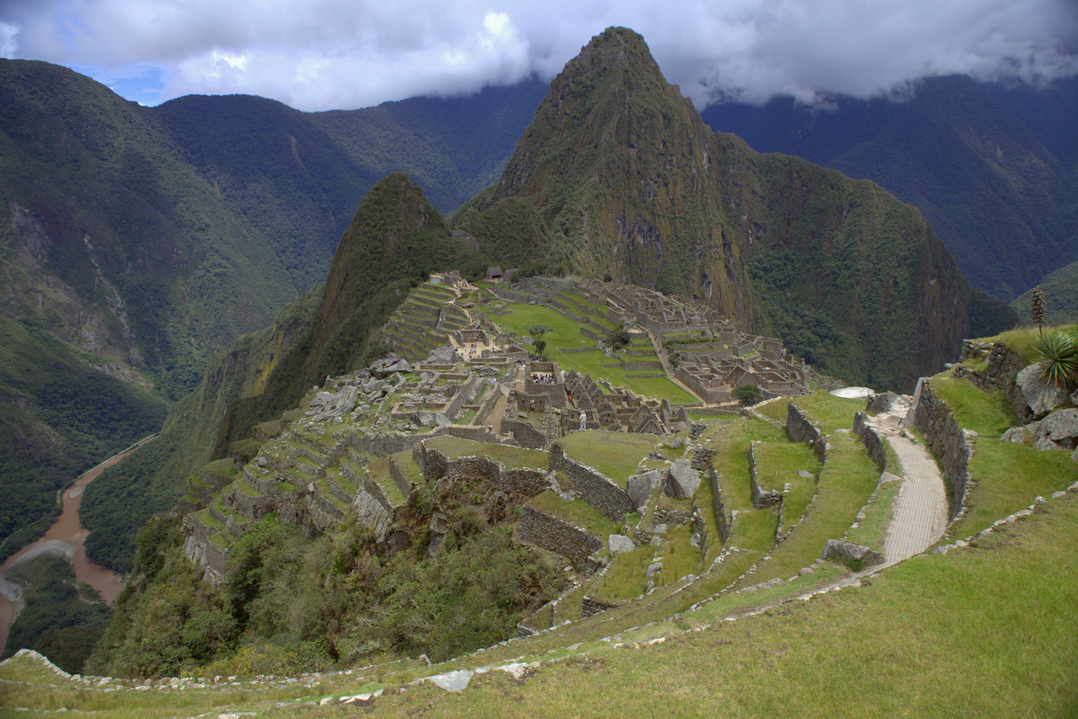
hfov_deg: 76.1
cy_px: 360
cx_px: 539
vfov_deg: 55.1
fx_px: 689
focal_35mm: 23
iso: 100
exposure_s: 1/125
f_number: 5.6
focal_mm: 24
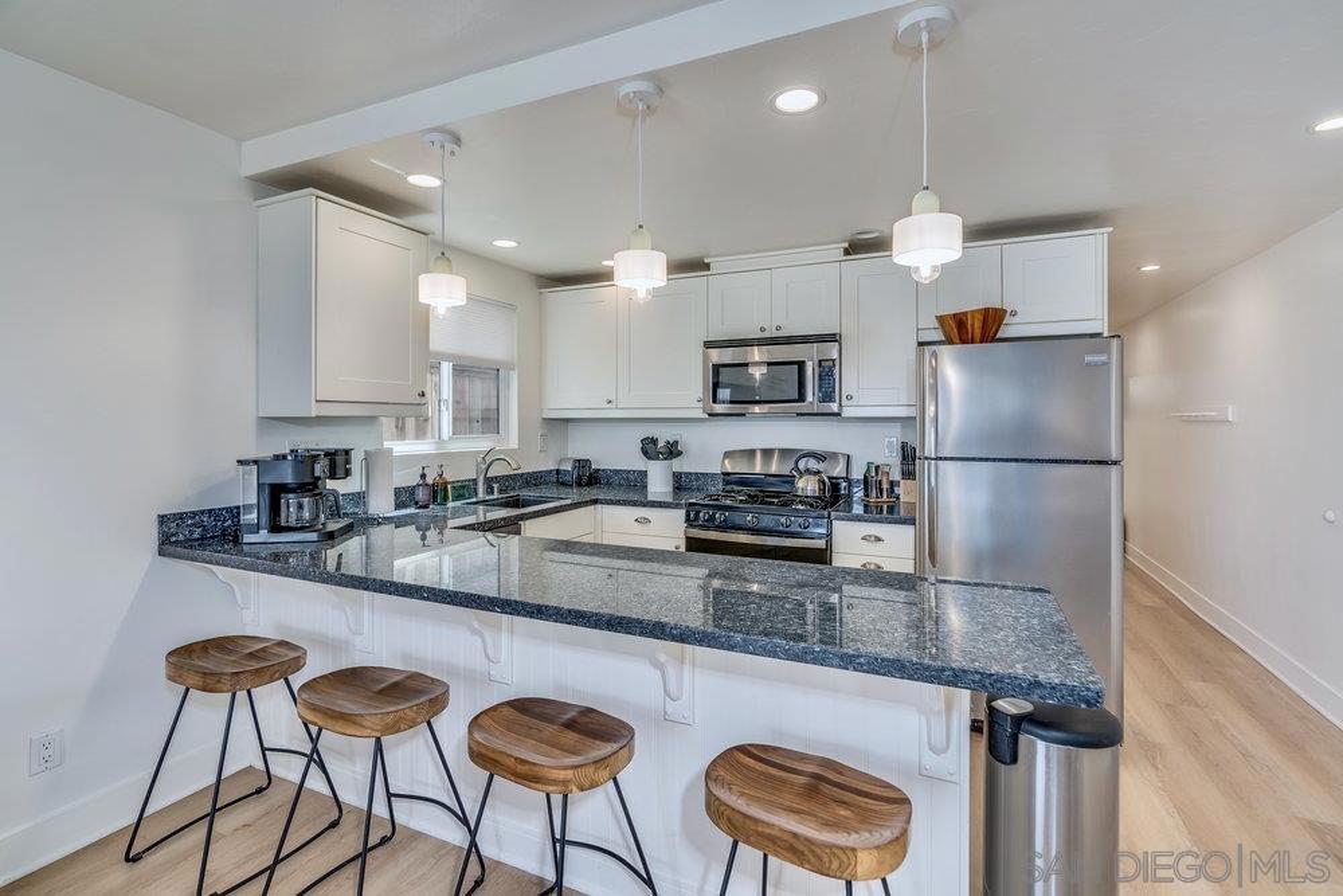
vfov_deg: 73.8
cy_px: 448
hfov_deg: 96.7
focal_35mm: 16
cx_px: 672
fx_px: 597
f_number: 6.3
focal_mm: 16
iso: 100
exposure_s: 1/60
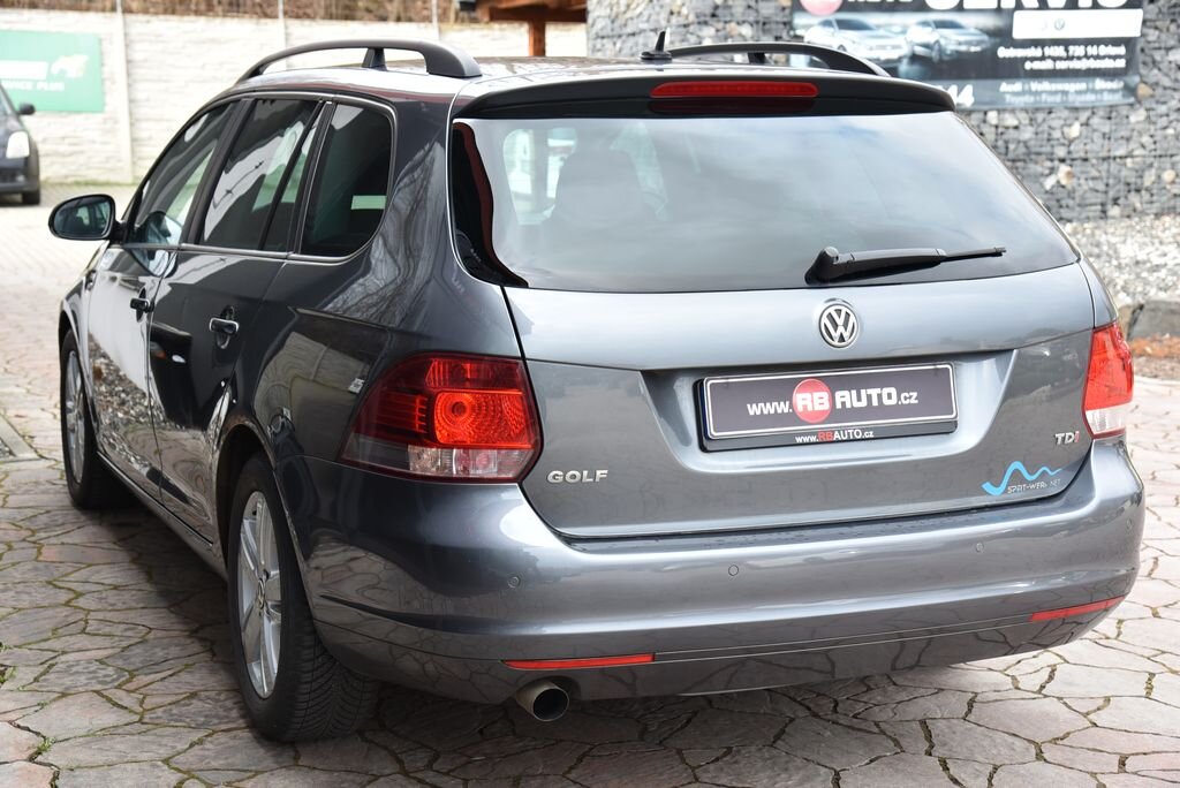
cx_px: 590
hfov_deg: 34.5
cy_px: 394
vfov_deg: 23.4
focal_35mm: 58
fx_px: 1902
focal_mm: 58
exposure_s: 1/160
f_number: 6.3
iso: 500
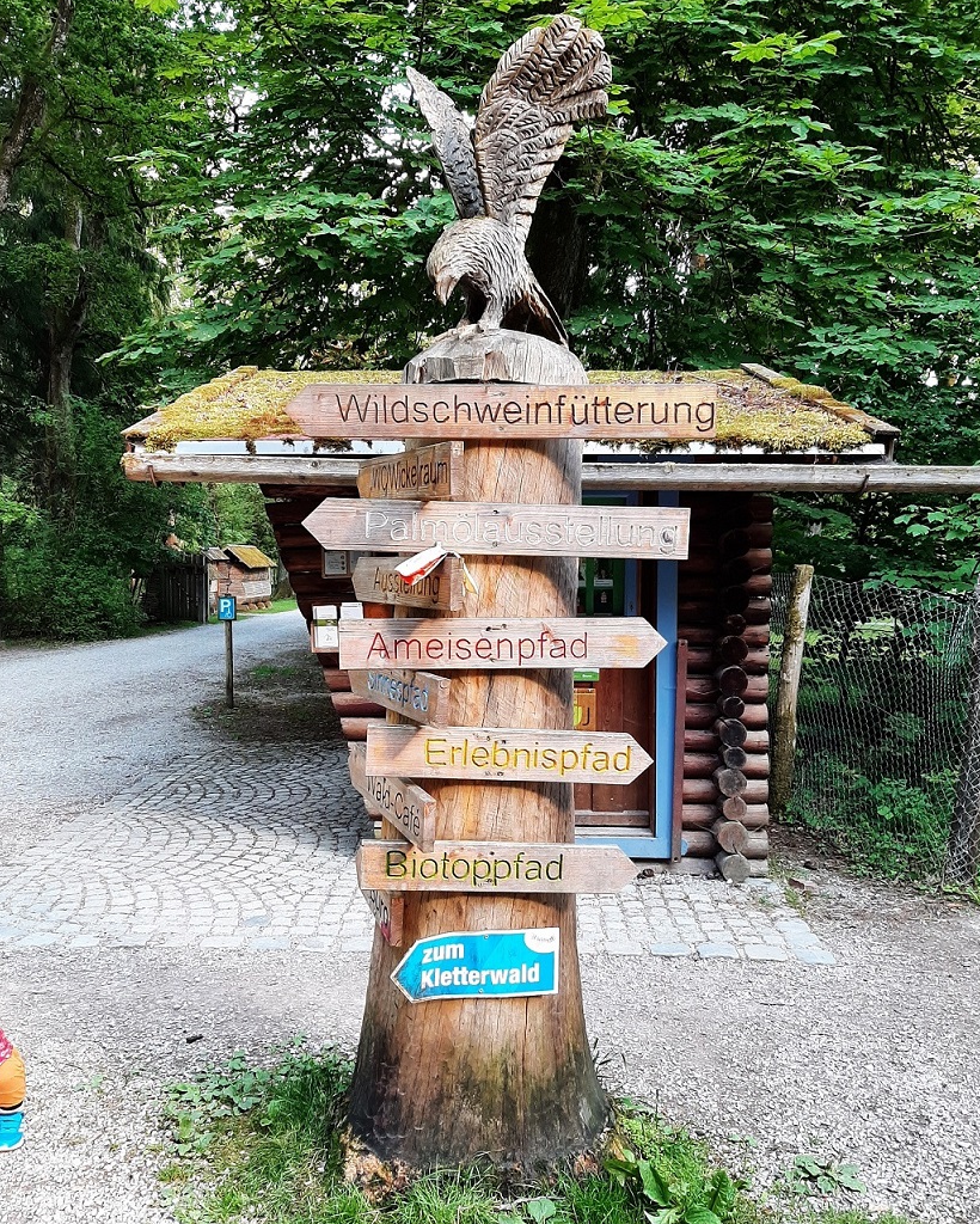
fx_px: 1015
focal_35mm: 28
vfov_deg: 62.2
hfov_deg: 51.6
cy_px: 622
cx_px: 480
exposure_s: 1/100
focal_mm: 3.93
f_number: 1.7
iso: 50
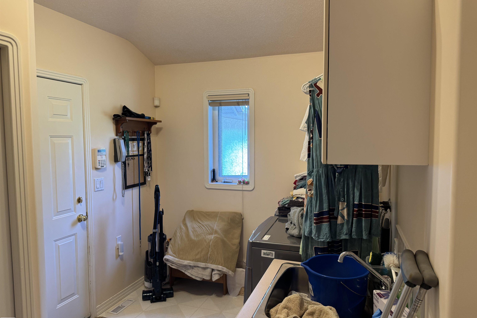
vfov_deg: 51.3
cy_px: 160
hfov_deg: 71.5
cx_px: 239
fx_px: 331
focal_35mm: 25
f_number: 1.78
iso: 125
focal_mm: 6.76
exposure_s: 1/60
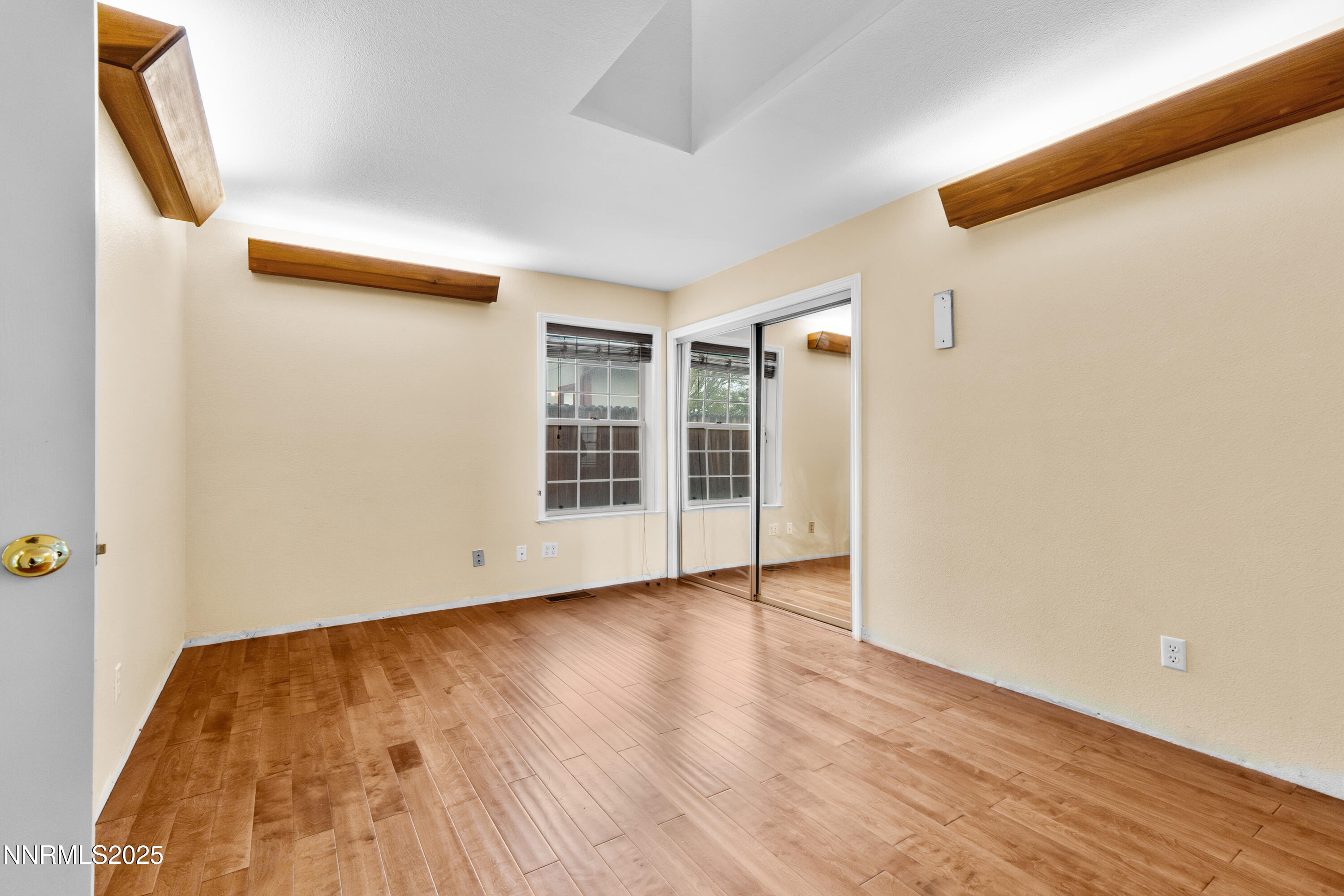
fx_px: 560
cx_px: 672
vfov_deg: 77.3
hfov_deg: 100.4
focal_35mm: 15
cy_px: 448
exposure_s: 1/13
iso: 800
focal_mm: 10
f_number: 6.3
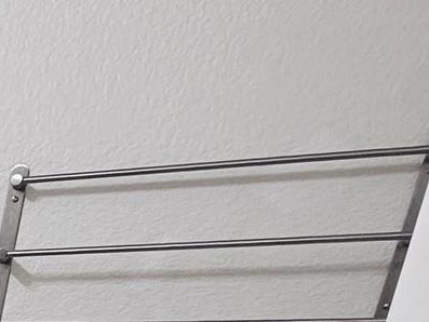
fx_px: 831
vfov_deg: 16.4
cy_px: 657
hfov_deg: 17.3
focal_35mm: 67
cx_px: -495
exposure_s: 1/60
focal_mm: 2.2
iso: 125
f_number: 2.2
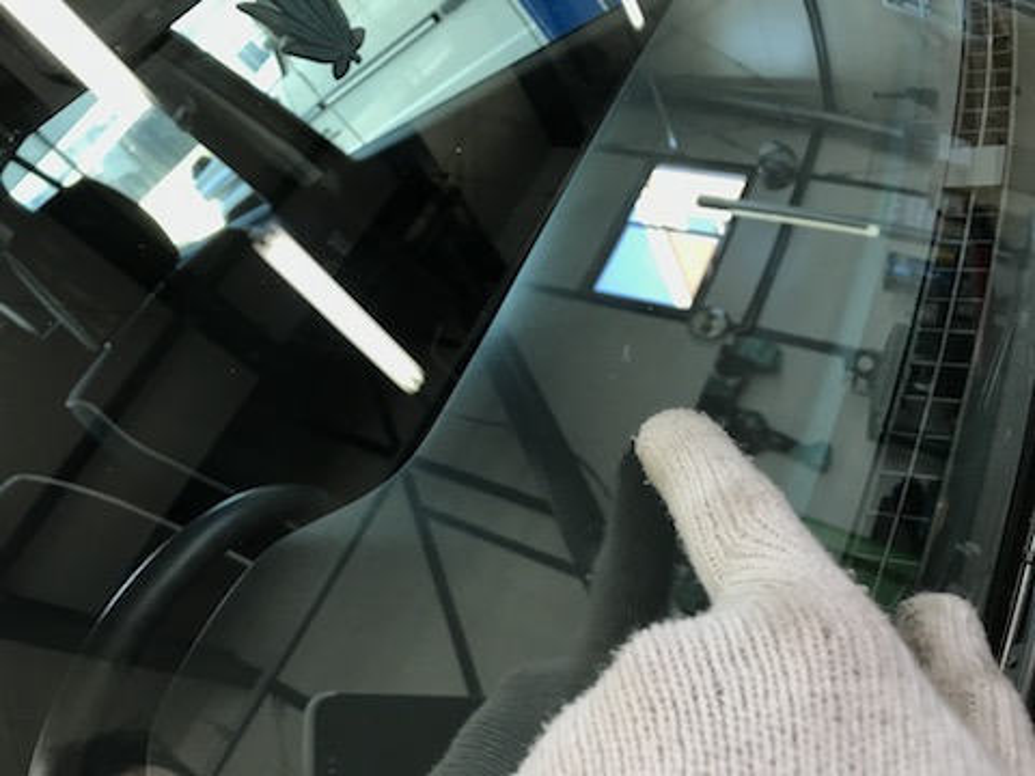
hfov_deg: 63.4
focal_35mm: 28
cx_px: 518
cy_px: 388
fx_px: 837
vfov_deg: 49.7
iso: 25
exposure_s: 1/30
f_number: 1.8
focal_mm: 3.99
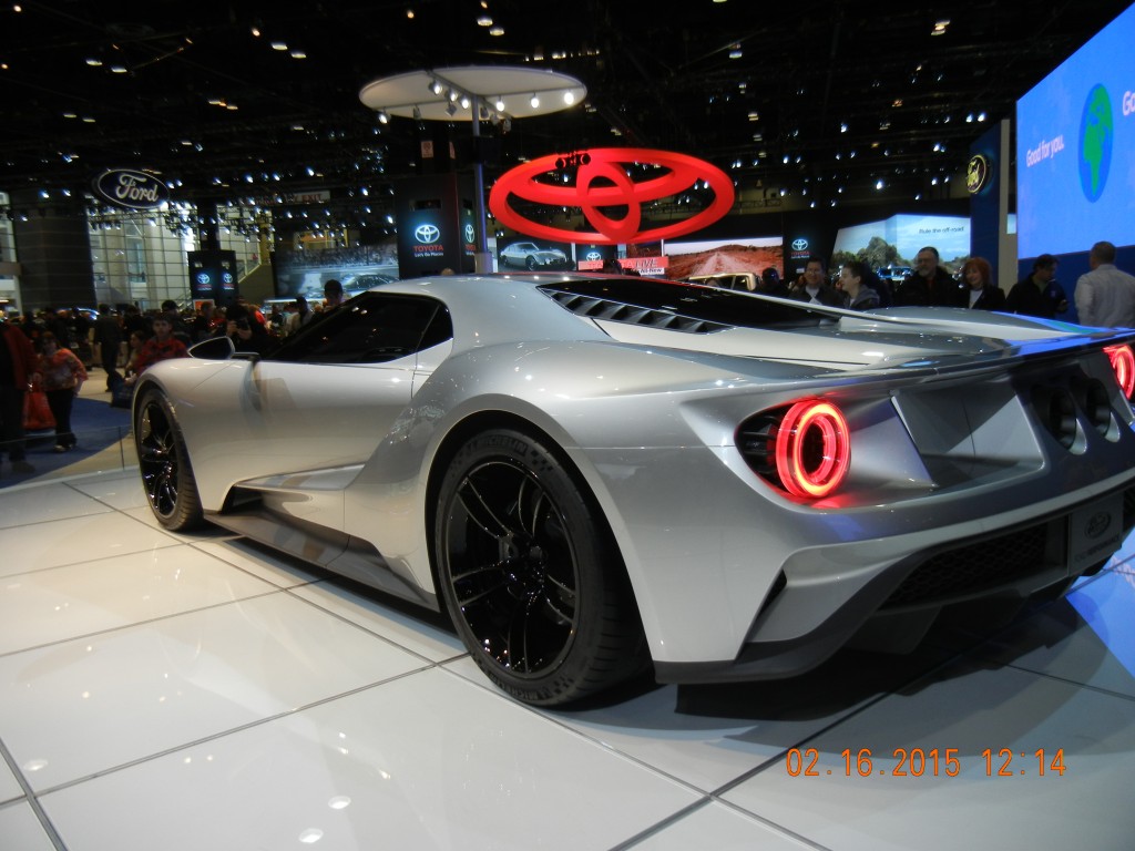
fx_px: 984
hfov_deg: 60.0
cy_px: 426
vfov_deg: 46.8
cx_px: 568
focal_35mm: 30
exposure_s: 1/91.3
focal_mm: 5.4
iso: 160
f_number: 3.5
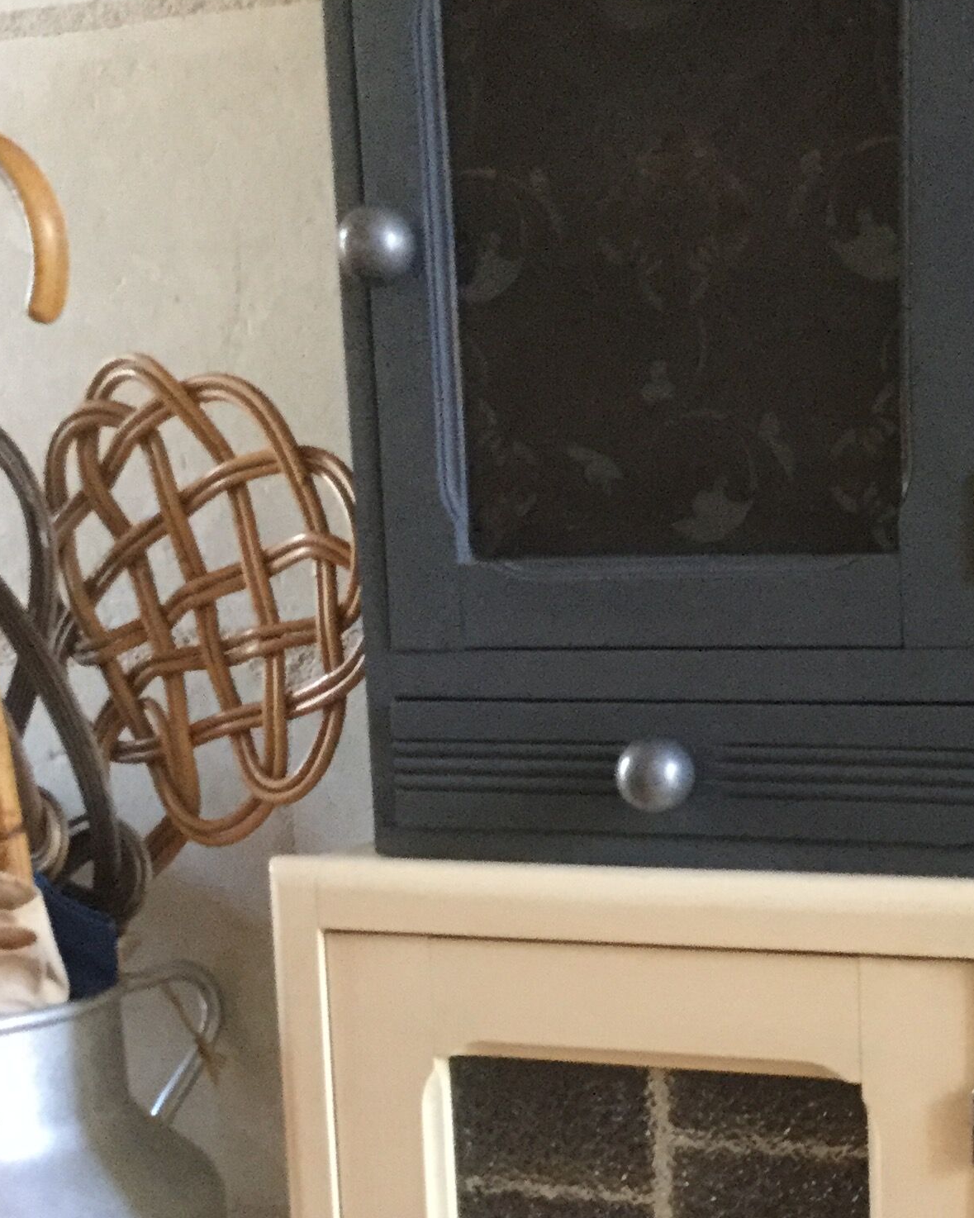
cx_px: 702
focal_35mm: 67
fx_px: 2414
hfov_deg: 22.6
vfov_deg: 27.9
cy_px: 927
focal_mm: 3.3
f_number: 2.4
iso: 200
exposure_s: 1/20
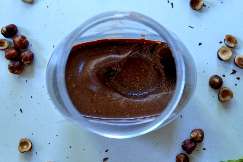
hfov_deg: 33.4
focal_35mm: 60
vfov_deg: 22.6
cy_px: 81
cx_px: 122
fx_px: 405
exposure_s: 1/60
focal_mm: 60
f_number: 9
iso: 2500
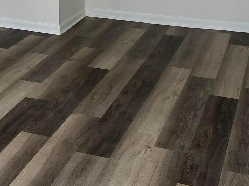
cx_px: 19
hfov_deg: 22.6
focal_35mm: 84
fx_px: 604
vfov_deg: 16.2
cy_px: -86
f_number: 1.5
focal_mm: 5.7
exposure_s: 1/170
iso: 64
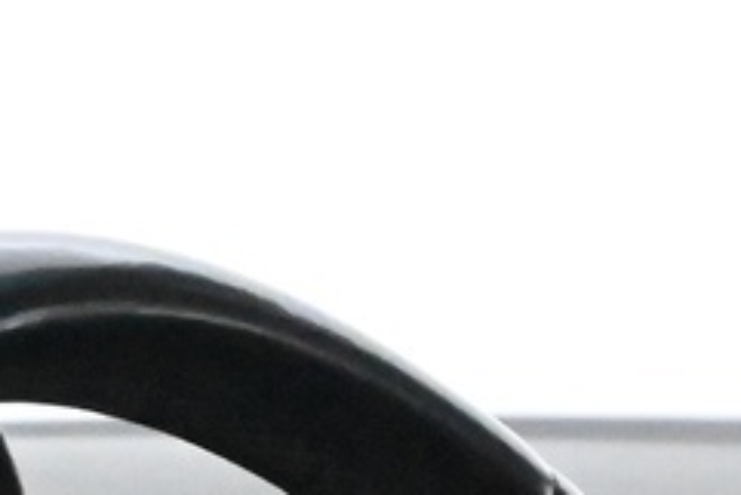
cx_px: 766
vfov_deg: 3.0
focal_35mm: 453
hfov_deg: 4.5
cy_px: 1242
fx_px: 9337
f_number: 6
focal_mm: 45
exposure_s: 1/80
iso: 18000
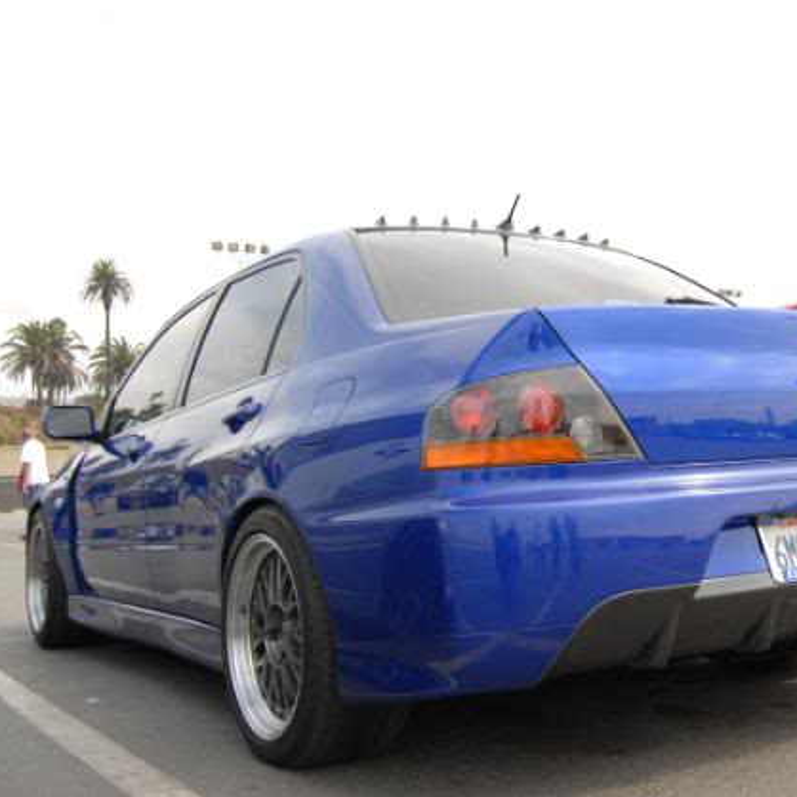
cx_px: 542
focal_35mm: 43
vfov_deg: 39.2
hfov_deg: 38.7
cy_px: 389
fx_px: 1120
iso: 250
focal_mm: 22
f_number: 4.5
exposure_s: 1/640
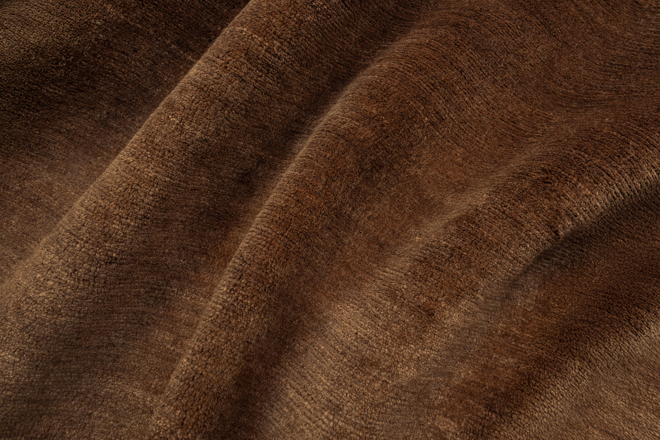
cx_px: 330
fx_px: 513
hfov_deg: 65.5
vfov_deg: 46.4
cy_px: 220
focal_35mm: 28
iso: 1600
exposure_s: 1/80
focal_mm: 28
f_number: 10
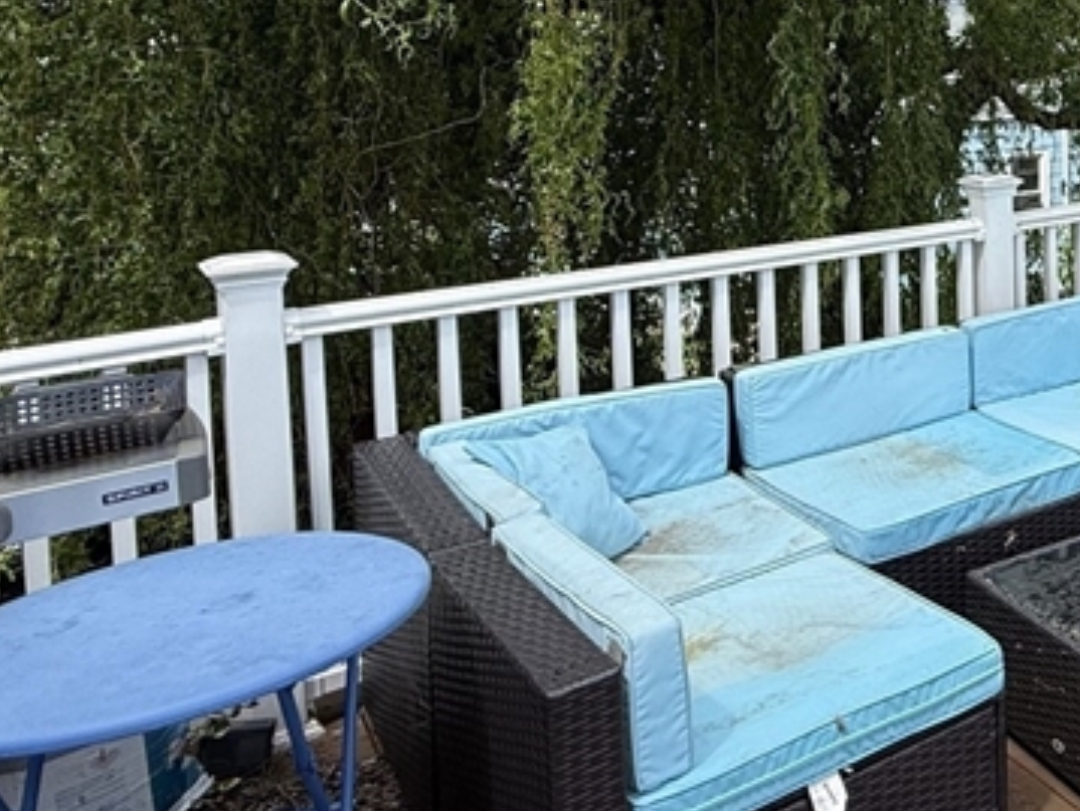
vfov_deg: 34.2
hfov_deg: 37.8
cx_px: 1228
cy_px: 96
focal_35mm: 40
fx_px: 1249
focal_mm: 2.22
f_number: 2.2
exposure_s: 1/545
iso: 50
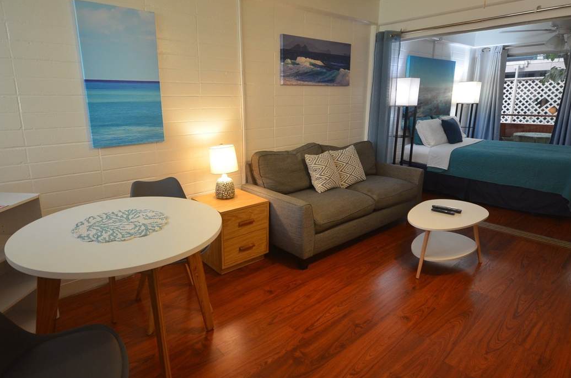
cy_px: 170
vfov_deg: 58.4
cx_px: 260
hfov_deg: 80.3
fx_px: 337
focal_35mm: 21
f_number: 4.2
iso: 800
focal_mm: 11.5
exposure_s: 1/60
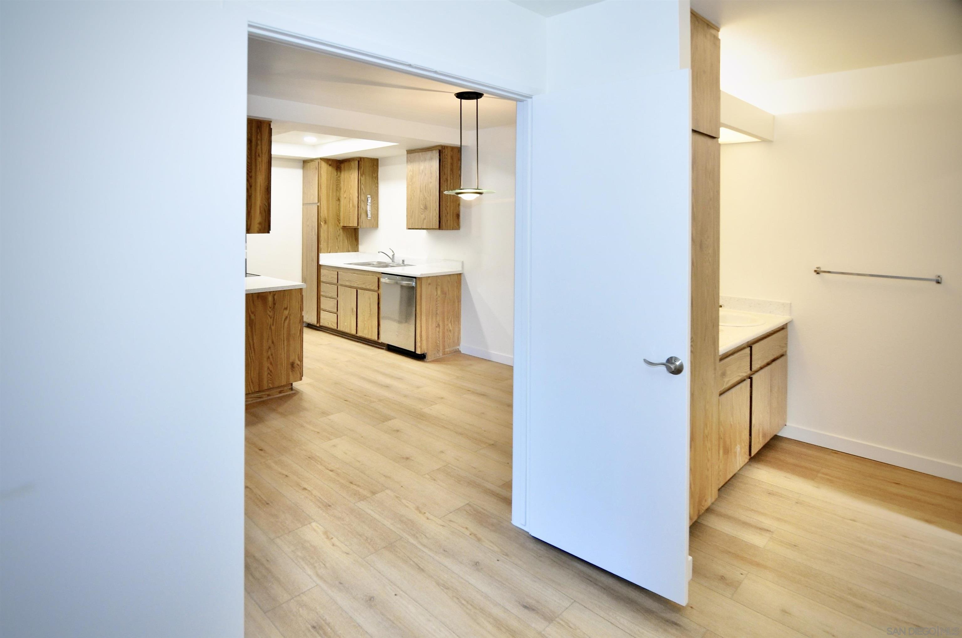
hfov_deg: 95.1
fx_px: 440
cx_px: 481
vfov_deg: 71.9
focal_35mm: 16
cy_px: 319
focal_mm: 11
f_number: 3.5
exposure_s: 1/50
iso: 800
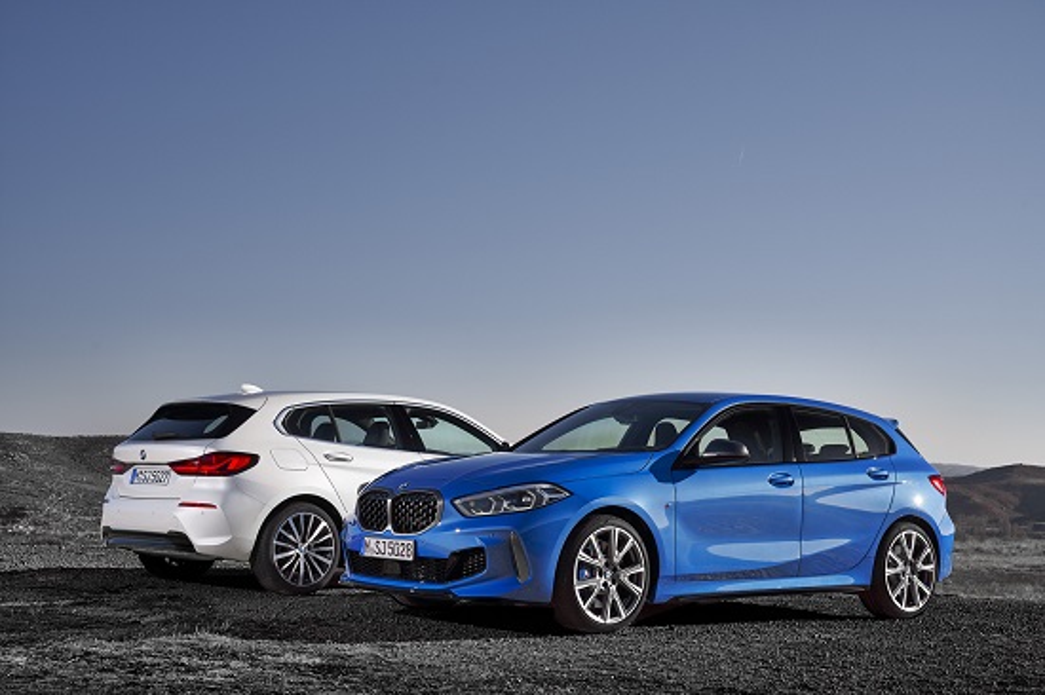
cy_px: 348
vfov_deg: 26.0
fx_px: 1508
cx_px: 522
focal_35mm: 52
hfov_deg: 38.2
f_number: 9
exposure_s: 1/160
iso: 200
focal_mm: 52
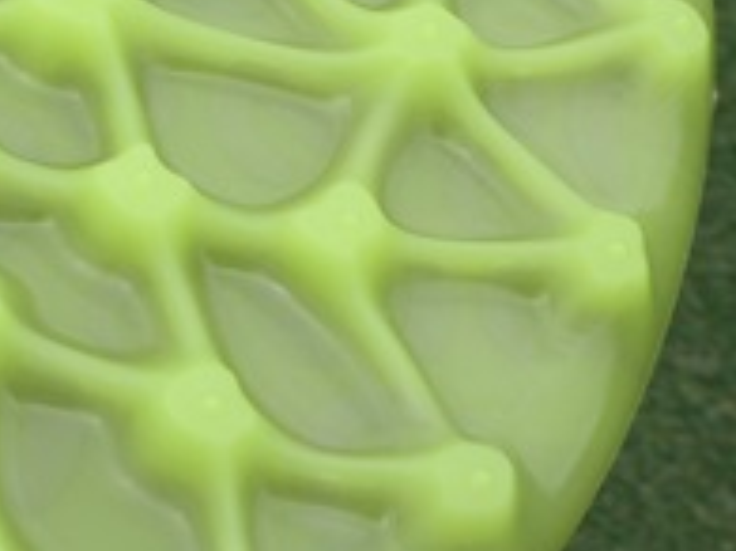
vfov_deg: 11.7
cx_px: -30
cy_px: 189
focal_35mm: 126
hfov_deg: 15.3
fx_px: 2677
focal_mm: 6.7
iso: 80
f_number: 3.7
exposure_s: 1/500
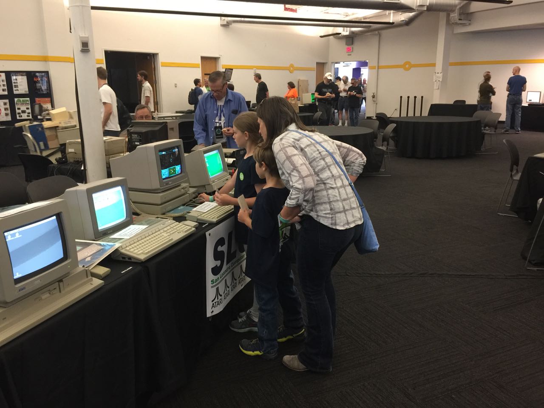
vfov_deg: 48.2
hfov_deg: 61.7
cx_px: 272
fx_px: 456
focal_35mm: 29
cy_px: 204
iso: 100
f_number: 2.2
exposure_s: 1/10
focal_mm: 4.15
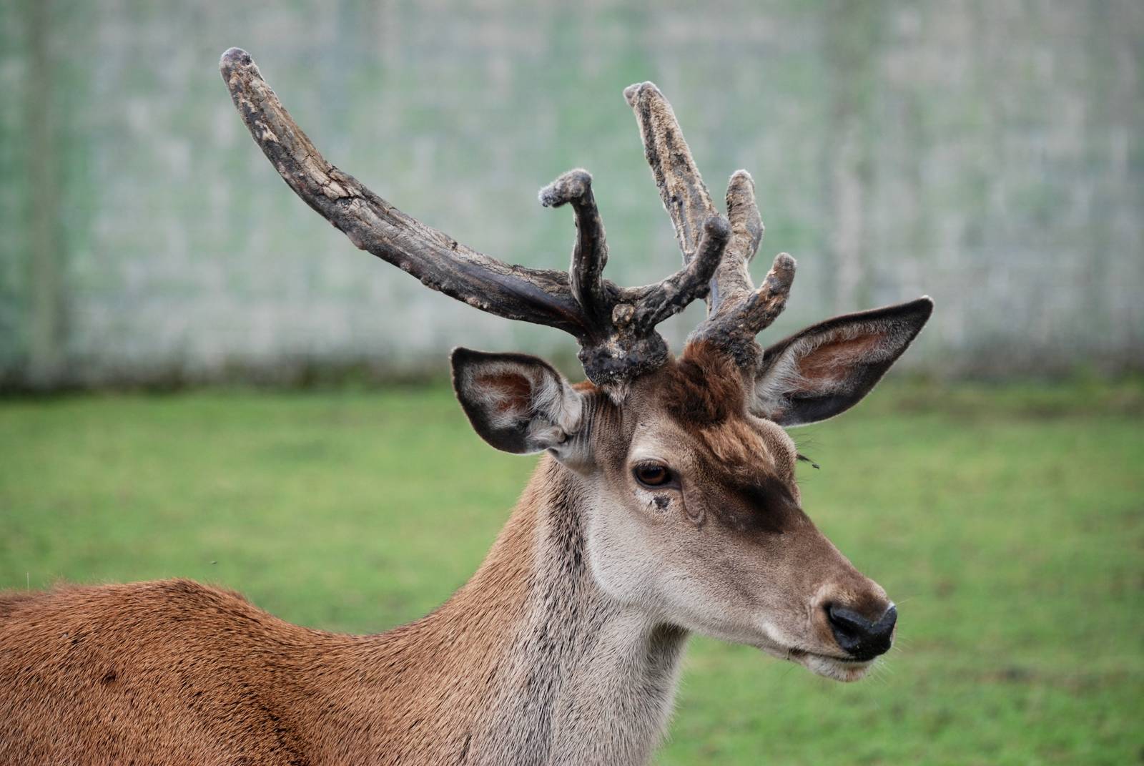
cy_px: 383
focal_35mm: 180
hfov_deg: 11.4
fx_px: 5727
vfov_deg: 7.7
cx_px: 572
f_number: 4.2
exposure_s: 1/320
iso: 200
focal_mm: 120
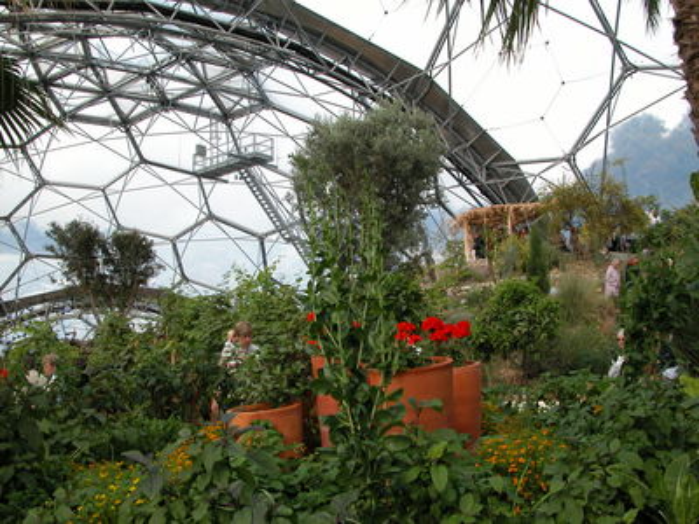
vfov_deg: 40.7
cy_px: 262
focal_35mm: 35
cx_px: 350
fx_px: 707
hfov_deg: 52.6
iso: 100
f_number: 5
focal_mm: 8.9
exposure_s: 1/178
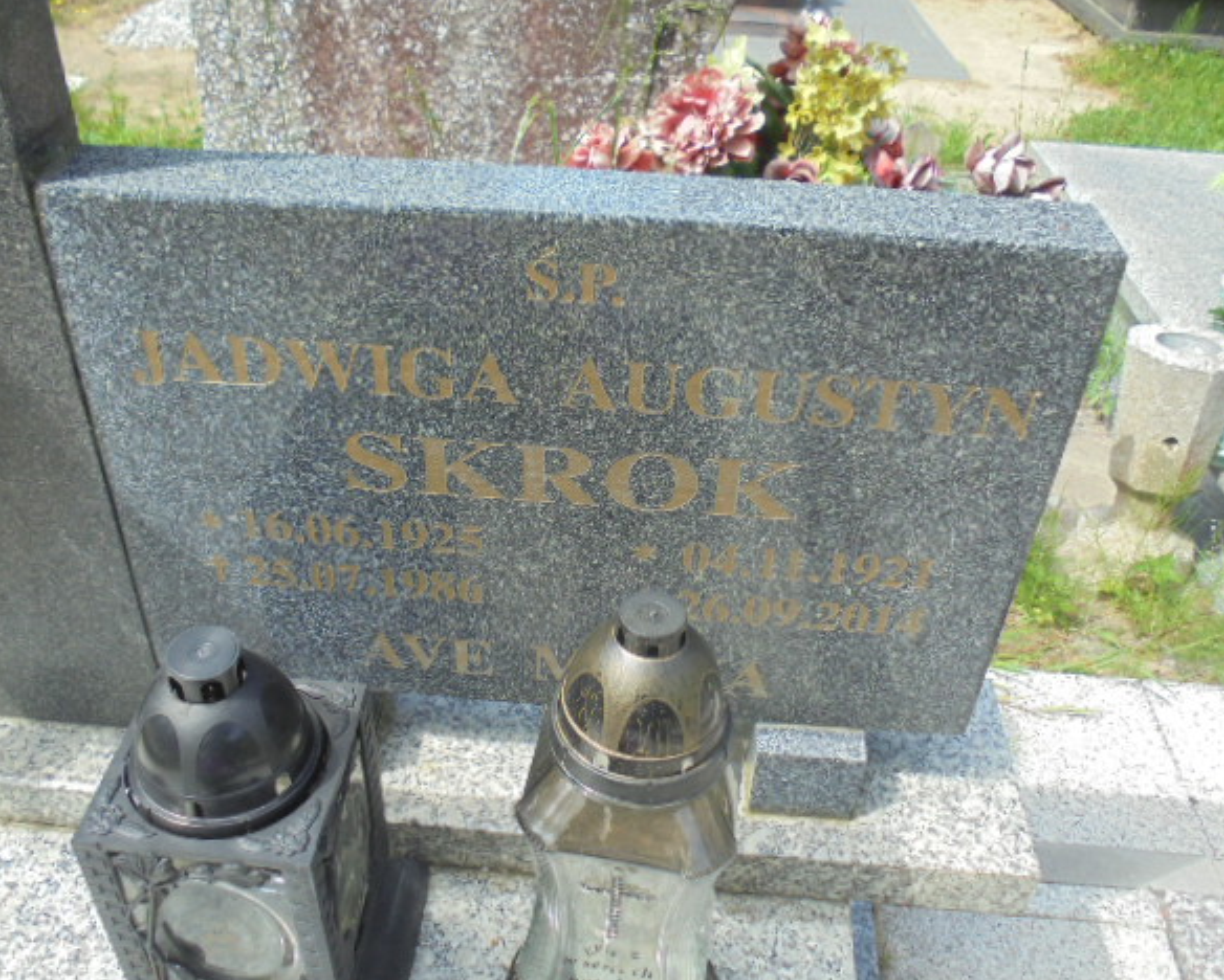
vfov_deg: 47.2
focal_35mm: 31
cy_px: 482
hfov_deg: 57.1
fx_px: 1124
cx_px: 583
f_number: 3.7
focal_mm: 5.3
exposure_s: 1/400
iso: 100
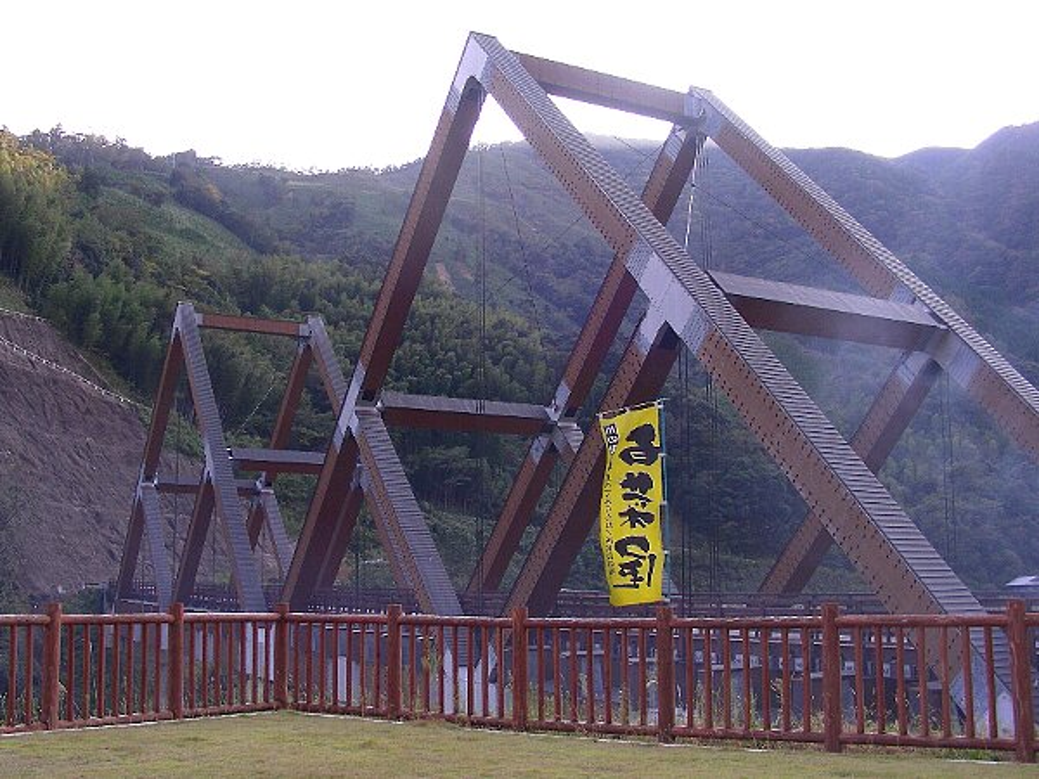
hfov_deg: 49.0
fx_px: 1141
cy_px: 390
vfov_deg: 37.7
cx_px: 520
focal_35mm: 38
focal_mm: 6.3
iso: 50
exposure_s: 1/107
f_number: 4
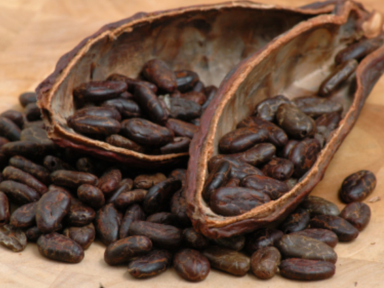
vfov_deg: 5.3
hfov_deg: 7.1
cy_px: 144
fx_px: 3084
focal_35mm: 278
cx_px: 193
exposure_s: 1/500
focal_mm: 170
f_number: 13
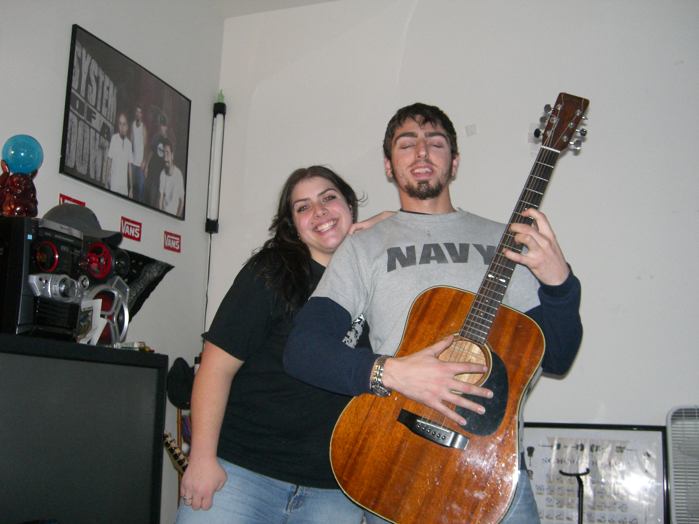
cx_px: 350
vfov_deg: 37.7
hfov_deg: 49.0
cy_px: 262
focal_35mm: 38
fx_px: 767
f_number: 2.8
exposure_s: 1/60
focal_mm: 7.9
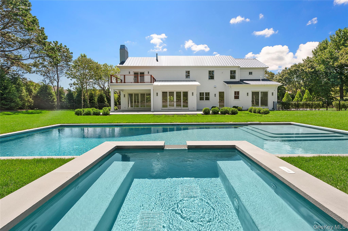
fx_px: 155
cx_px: 174
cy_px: 116
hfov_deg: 96.8
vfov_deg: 73.7
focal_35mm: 16
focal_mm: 16
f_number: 11
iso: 200
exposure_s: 1/125
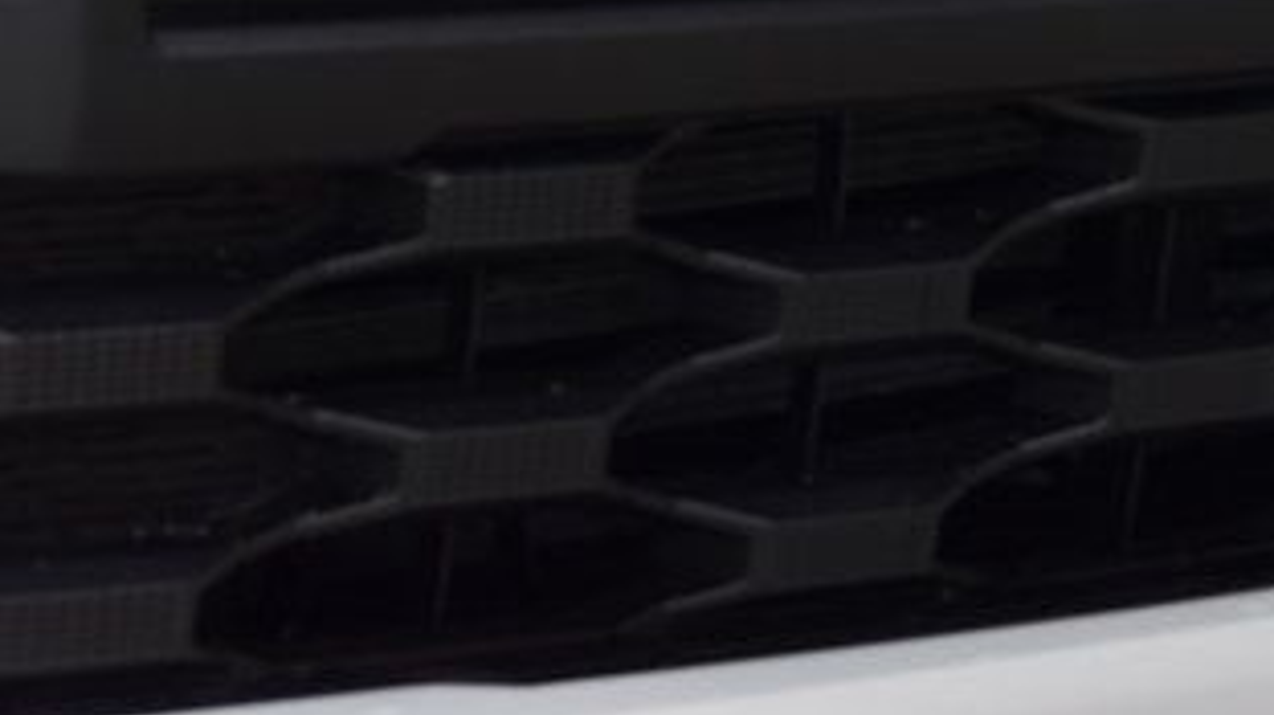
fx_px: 7629
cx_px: 1237
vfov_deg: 5.3
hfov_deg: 9.5
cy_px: -129
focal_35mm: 226
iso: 500
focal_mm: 70
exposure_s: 1/30
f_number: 7.1
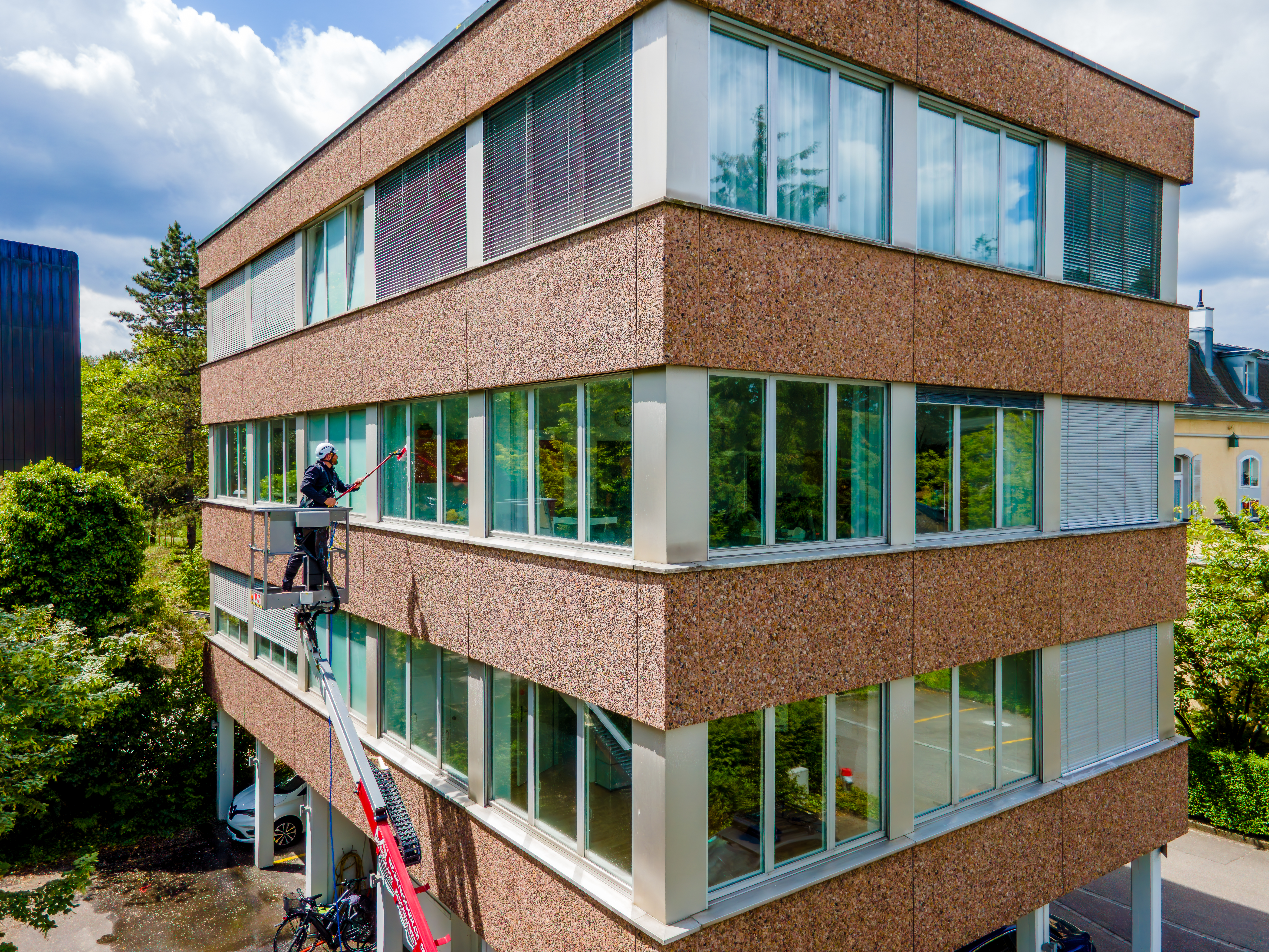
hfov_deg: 71.6
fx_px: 880
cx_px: 634
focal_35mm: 24
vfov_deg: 56.8
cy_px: 476
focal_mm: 4.5
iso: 100
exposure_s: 1/500
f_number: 2.8
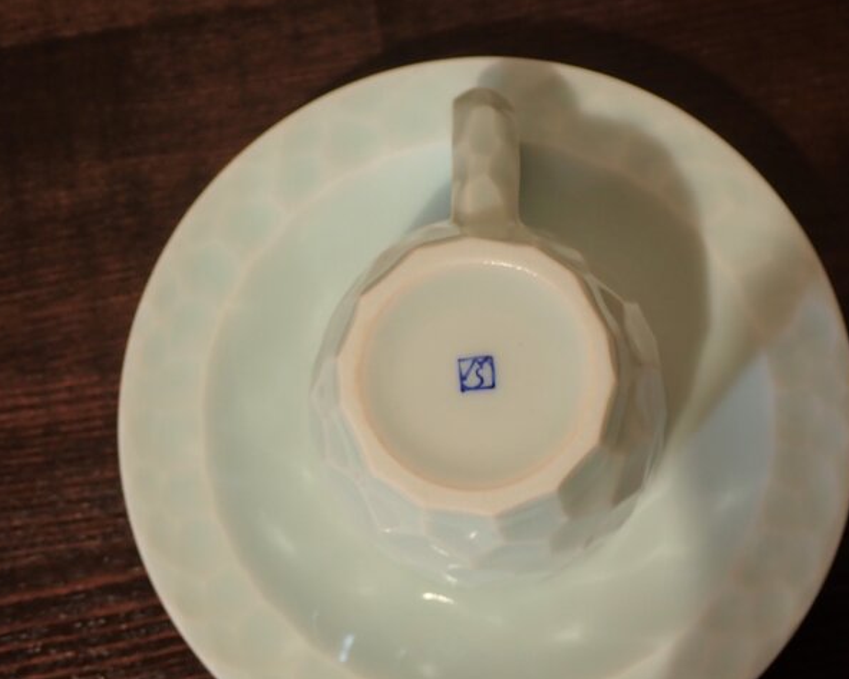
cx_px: 446
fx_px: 1432
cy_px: 340
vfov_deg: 26.7
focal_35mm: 57
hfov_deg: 33.0
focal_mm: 9.65
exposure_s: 1/8
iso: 200
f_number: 3.3
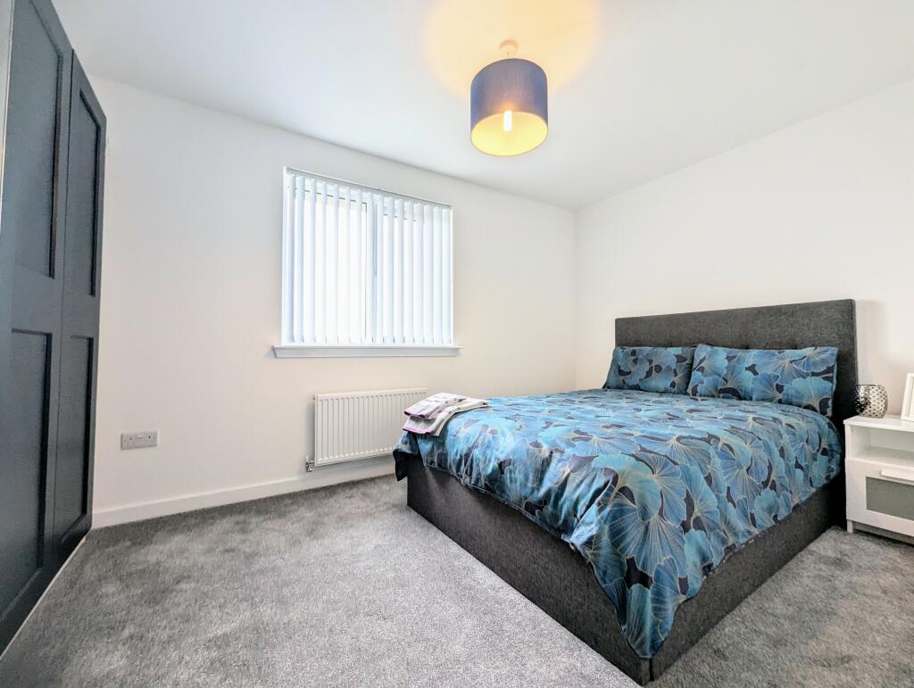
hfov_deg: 106.1
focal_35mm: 13
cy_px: 344
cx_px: 457
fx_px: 344
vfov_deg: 90.1
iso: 53
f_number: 2.2
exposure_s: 1/50
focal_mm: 1.95
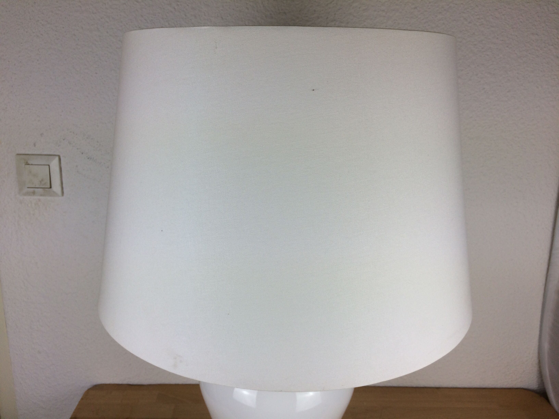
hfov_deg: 61.7
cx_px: 280
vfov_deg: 48.2
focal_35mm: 29
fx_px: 468
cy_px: 210
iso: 32
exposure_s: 1/125
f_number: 2.2
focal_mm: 4.15
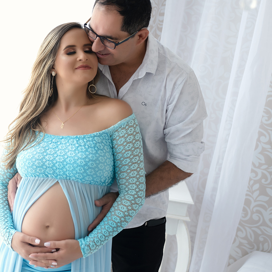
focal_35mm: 60
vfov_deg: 28.5
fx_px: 533
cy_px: 102
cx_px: 1
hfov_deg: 27.0
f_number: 3.5
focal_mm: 35
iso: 200
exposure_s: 1/100
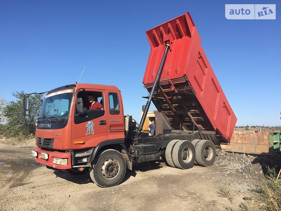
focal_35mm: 29
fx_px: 235
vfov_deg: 48.2
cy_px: 106
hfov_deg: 61.7
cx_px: 140
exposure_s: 1/1582
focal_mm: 4.2
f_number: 2.2
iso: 32
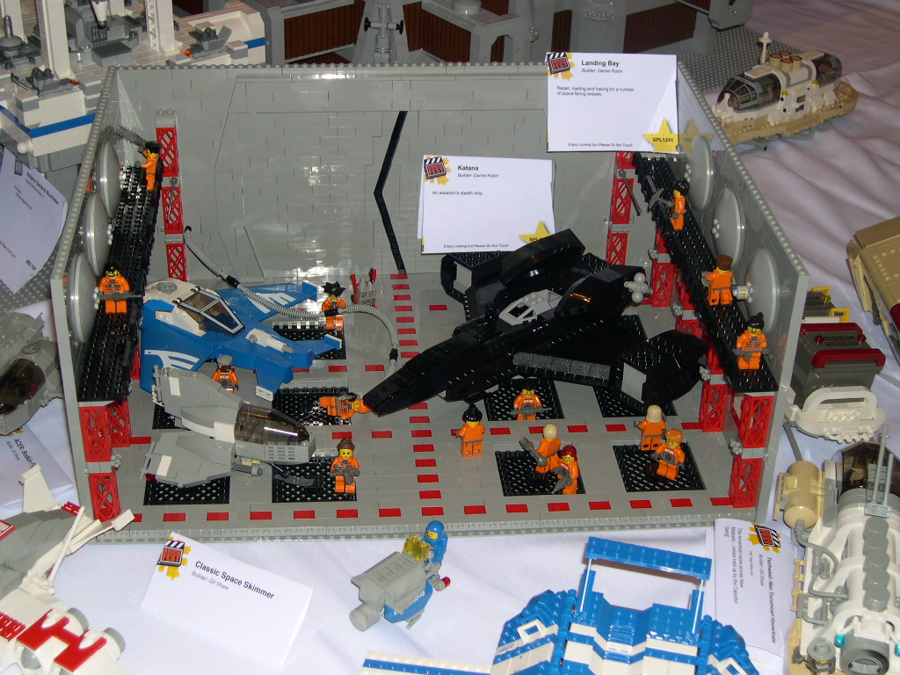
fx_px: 1352
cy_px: 338
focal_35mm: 52
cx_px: 450
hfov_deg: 36.8
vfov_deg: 28.0
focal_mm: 11.1
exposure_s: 1/60
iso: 100
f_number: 3.2
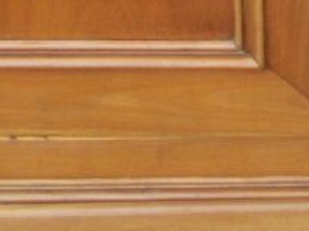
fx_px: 1774
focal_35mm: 199
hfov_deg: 9.9
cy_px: -406
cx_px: 254
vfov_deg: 6.9
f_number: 2.9
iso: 80
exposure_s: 1/125
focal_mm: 5.7
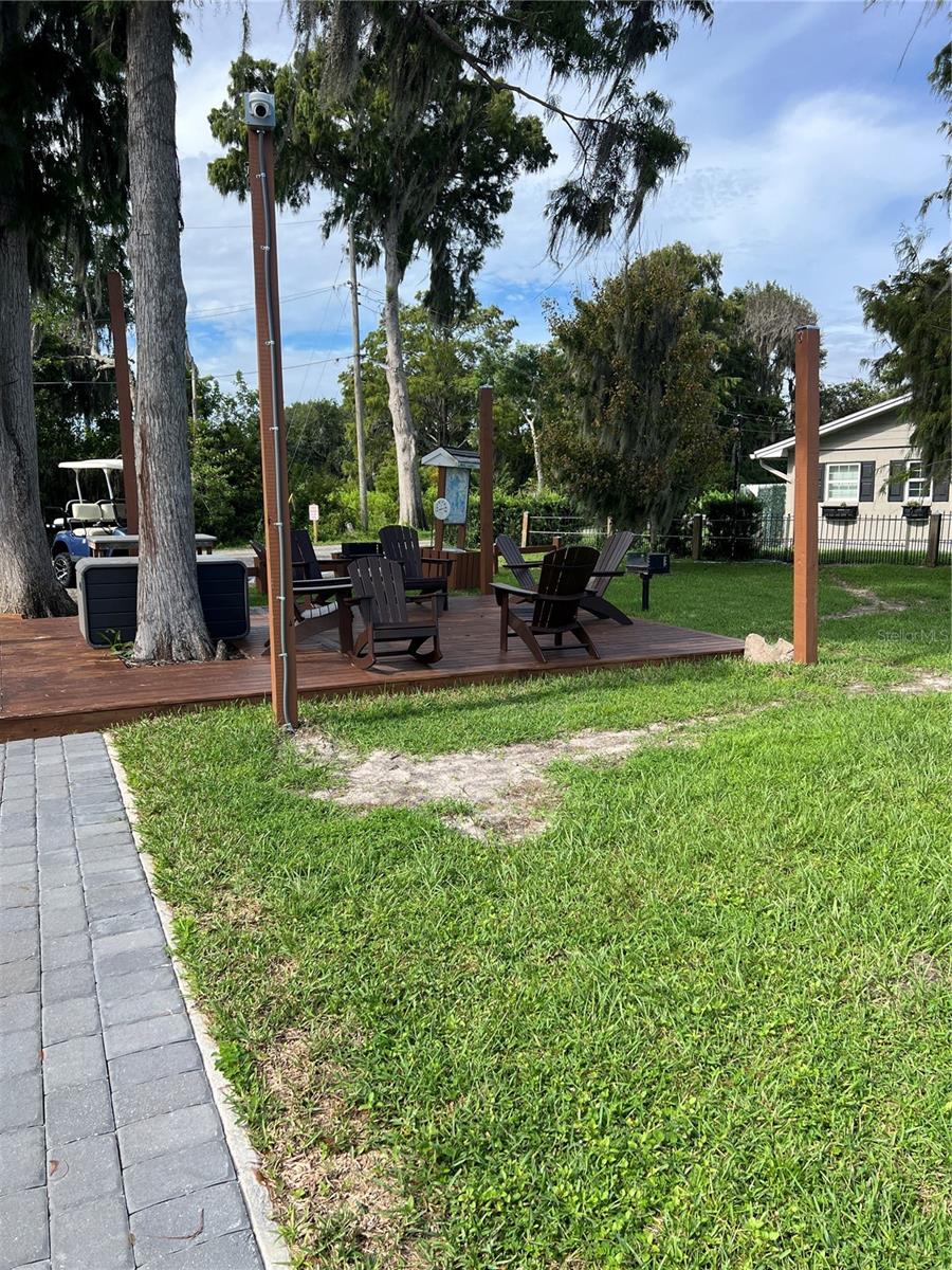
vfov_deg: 67.3
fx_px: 953
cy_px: 635
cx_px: 476
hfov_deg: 53.1
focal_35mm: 26
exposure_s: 1/1838
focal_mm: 5.7
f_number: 1.5
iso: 50
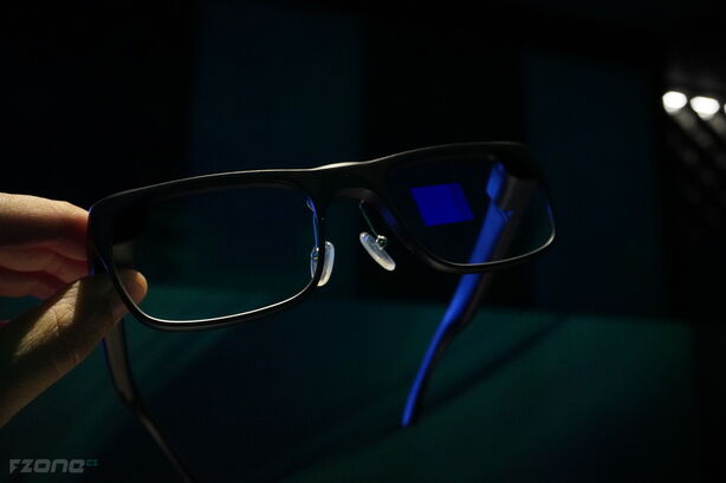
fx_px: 726
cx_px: 363
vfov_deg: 36.9
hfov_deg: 53.1
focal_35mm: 36
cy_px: 242
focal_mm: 24
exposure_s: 1/160
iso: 6400
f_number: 5.6
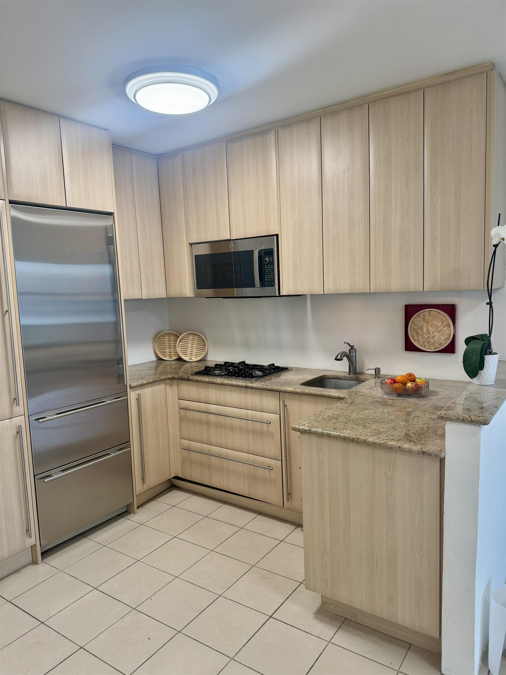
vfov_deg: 71.6
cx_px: 253
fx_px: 468
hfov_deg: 56.8
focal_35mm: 24
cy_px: 338
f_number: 1.78
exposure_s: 1/120
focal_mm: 6.76
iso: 125
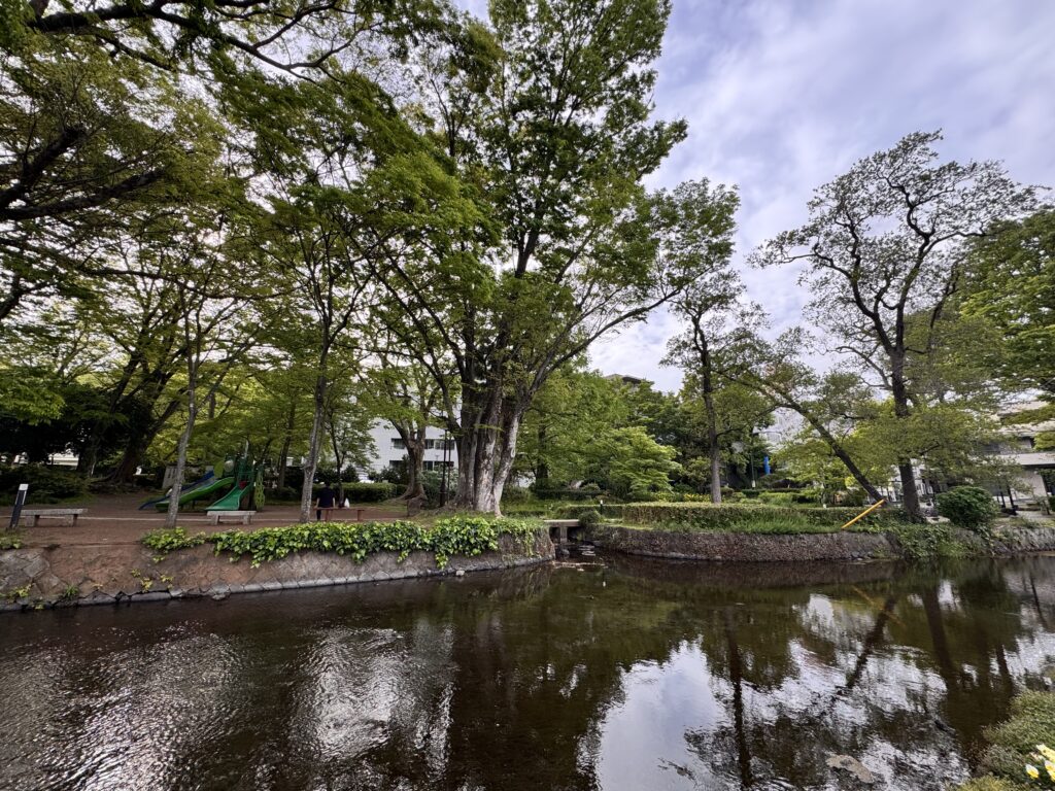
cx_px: 528
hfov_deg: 102.1
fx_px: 427
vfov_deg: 85.7
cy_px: 396
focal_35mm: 14
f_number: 2.2
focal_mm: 2.22
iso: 40
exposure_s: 1/407
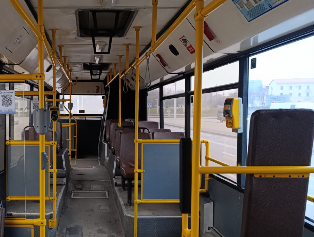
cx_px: 90
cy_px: 136
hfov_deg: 53.5
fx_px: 300
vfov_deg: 42.9
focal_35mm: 33
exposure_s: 1/25
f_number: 1.6
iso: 1250
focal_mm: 6.14
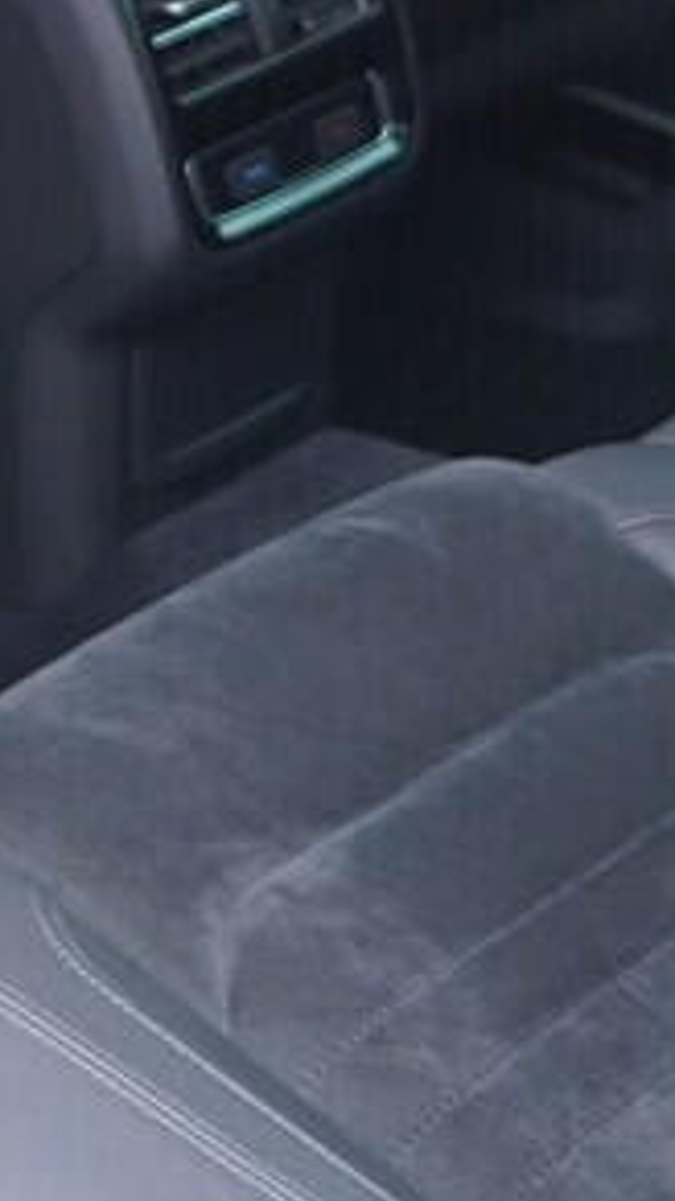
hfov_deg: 6.5
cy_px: -45
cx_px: -74
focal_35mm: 186
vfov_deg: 11.4
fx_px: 5925
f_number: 2.8
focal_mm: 24
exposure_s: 1/40
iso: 400
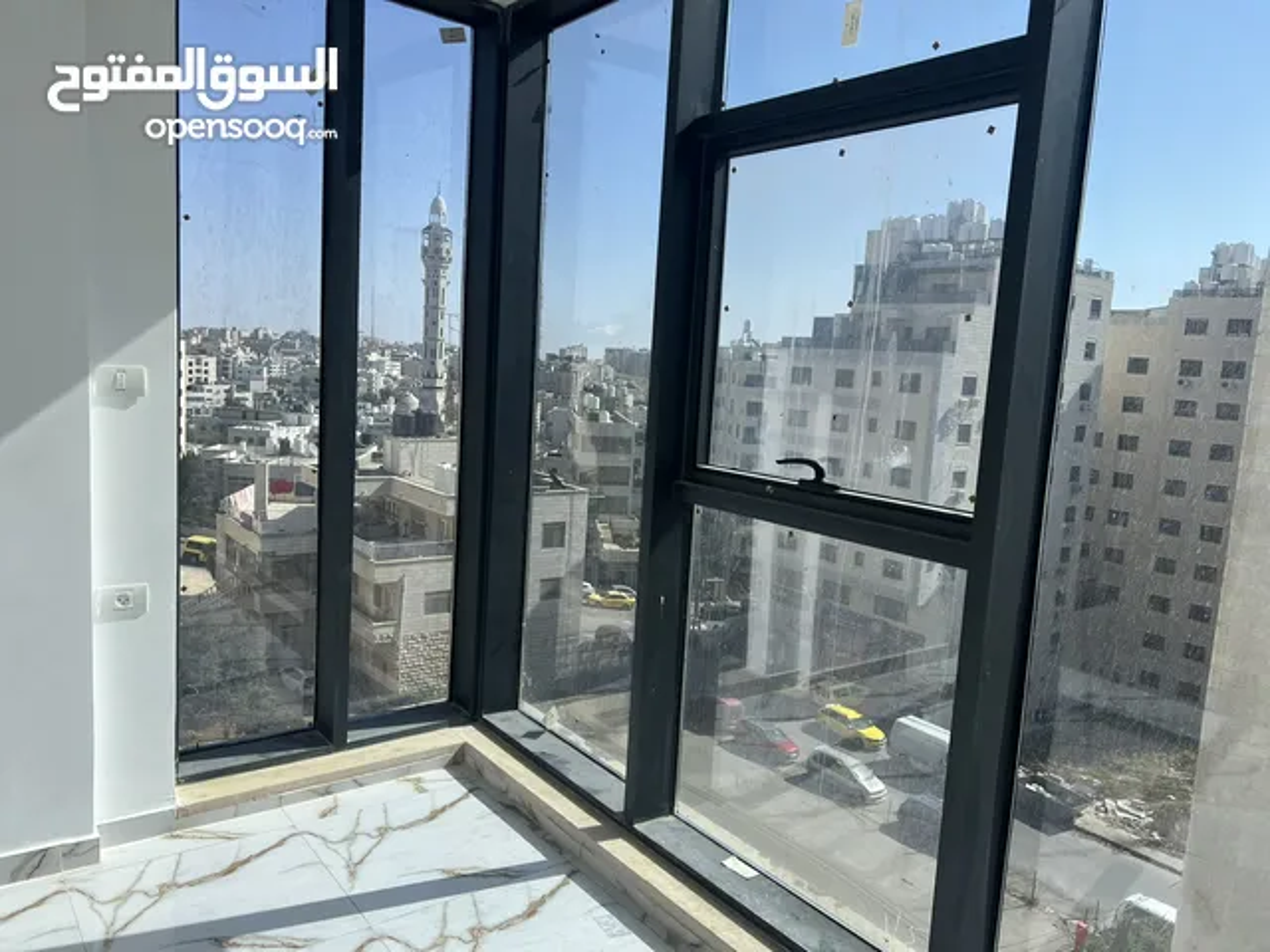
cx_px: 635
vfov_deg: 53.1
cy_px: 476
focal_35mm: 26
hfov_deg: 67.3
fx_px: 954
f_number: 1.5
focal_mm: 5.7
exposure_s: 1/1779
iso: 50
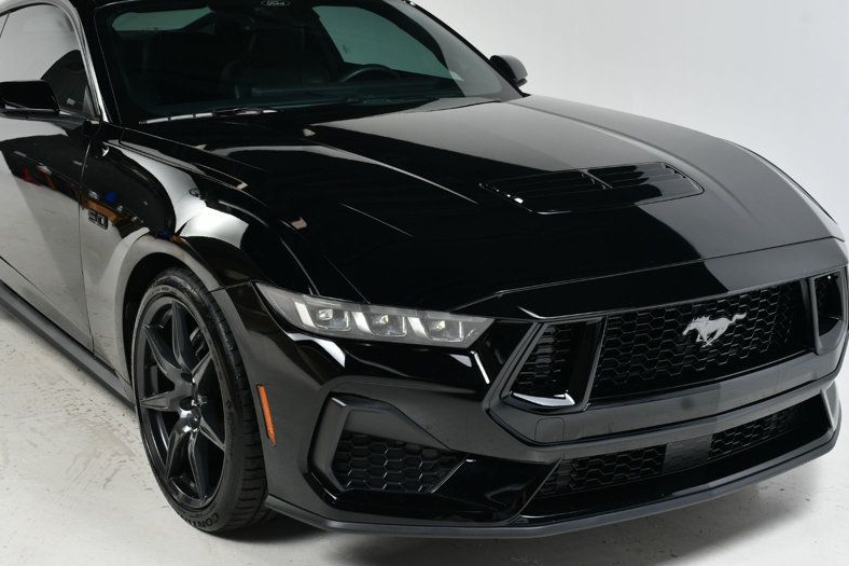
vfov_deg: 26.0
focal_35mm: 52
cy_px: 282
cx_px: 363
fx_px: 1226
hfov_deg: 38.1
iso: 100
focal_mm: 27
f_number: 10
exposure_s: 1/160
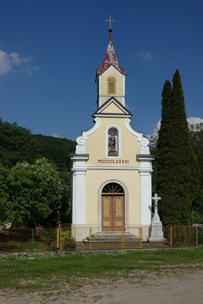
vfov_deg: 40.3
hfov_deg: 27.5
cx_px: 102
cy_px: 152
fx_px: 414
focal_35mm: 49
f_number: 7.1
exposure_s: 1/1000
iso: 125
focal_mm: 18.63
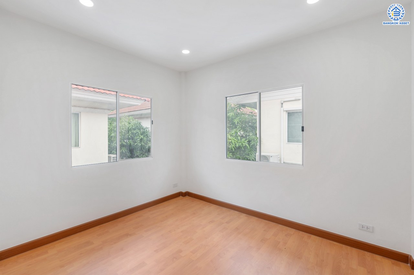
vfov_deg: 77.3
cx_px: 207
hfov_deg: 100.4
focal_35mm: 15
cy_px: 138
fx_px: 172
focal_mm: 15
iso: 100
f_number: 5.6
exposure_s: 1/200
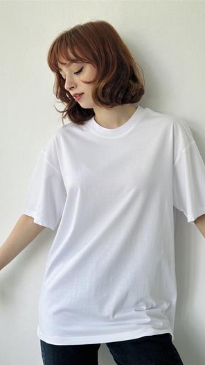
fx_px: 512
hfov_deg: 22.6
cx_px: 107
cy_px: 184
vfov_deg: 39.2
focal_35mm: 53
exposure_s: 1/426
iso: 80
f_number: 1.78
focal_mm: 6.86
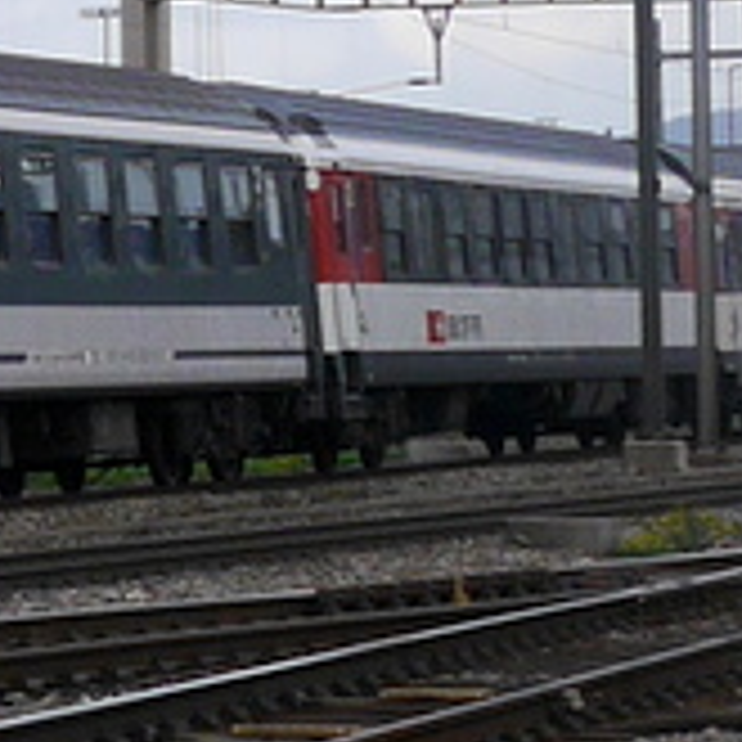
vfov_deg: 7.5
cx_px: -751
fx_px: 5626
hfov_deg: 7.3
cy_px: 119
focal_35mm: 232
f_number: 7.1
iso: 160
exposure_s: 1/320
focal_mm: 18
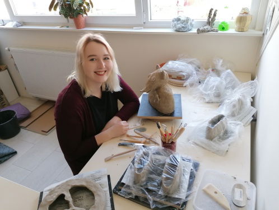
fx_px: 218
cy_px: 105
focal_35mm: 27
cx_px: 140
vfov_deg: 51.5
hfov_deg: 65.2
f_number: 1.8
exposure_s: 1/60
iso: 125
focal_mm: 4.75
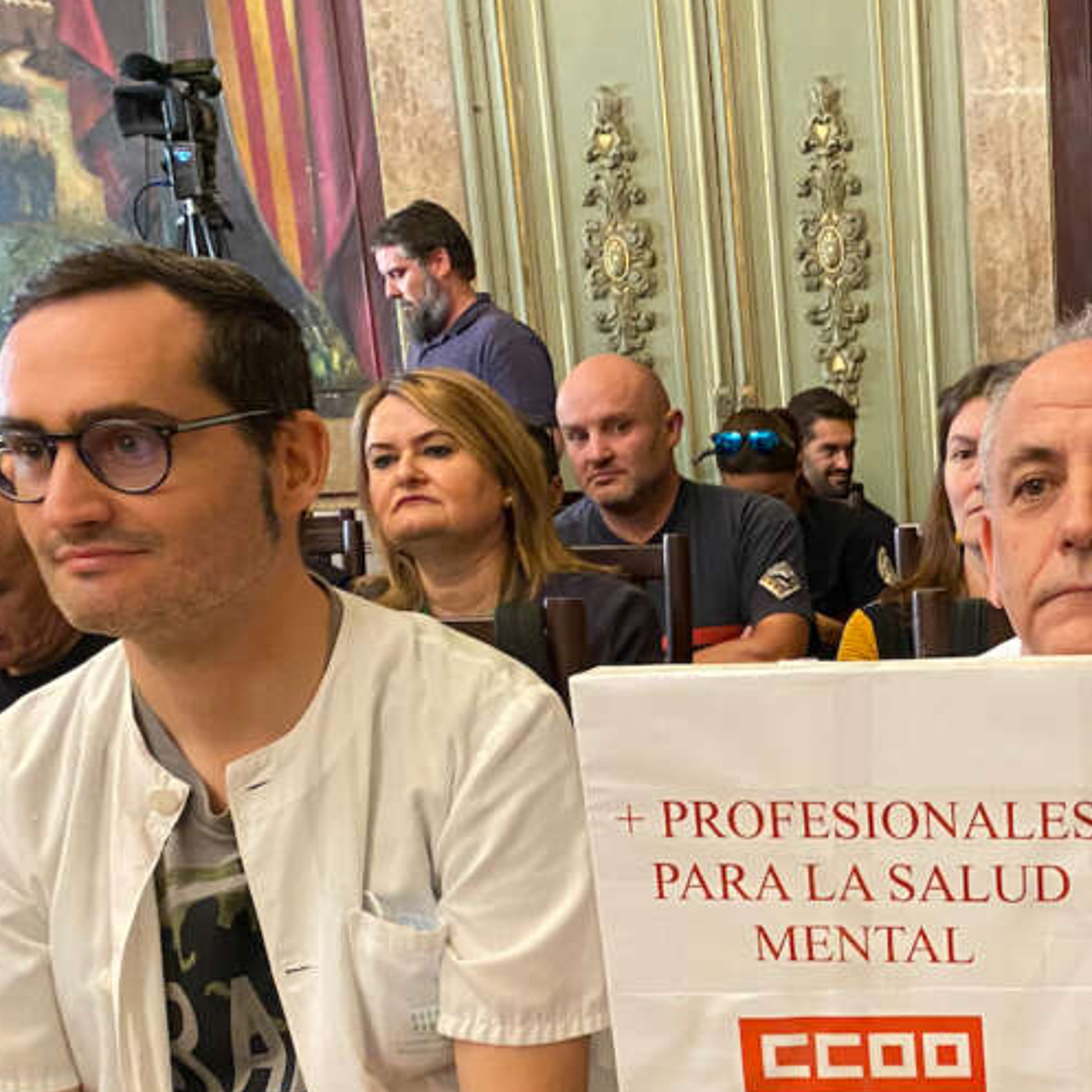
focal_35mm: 49
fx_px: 1749
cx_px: 1096
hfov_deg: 31.9
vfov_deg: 33.8
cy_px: 849
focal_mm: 4.25
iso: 400
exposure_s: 1/50
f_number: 1.8
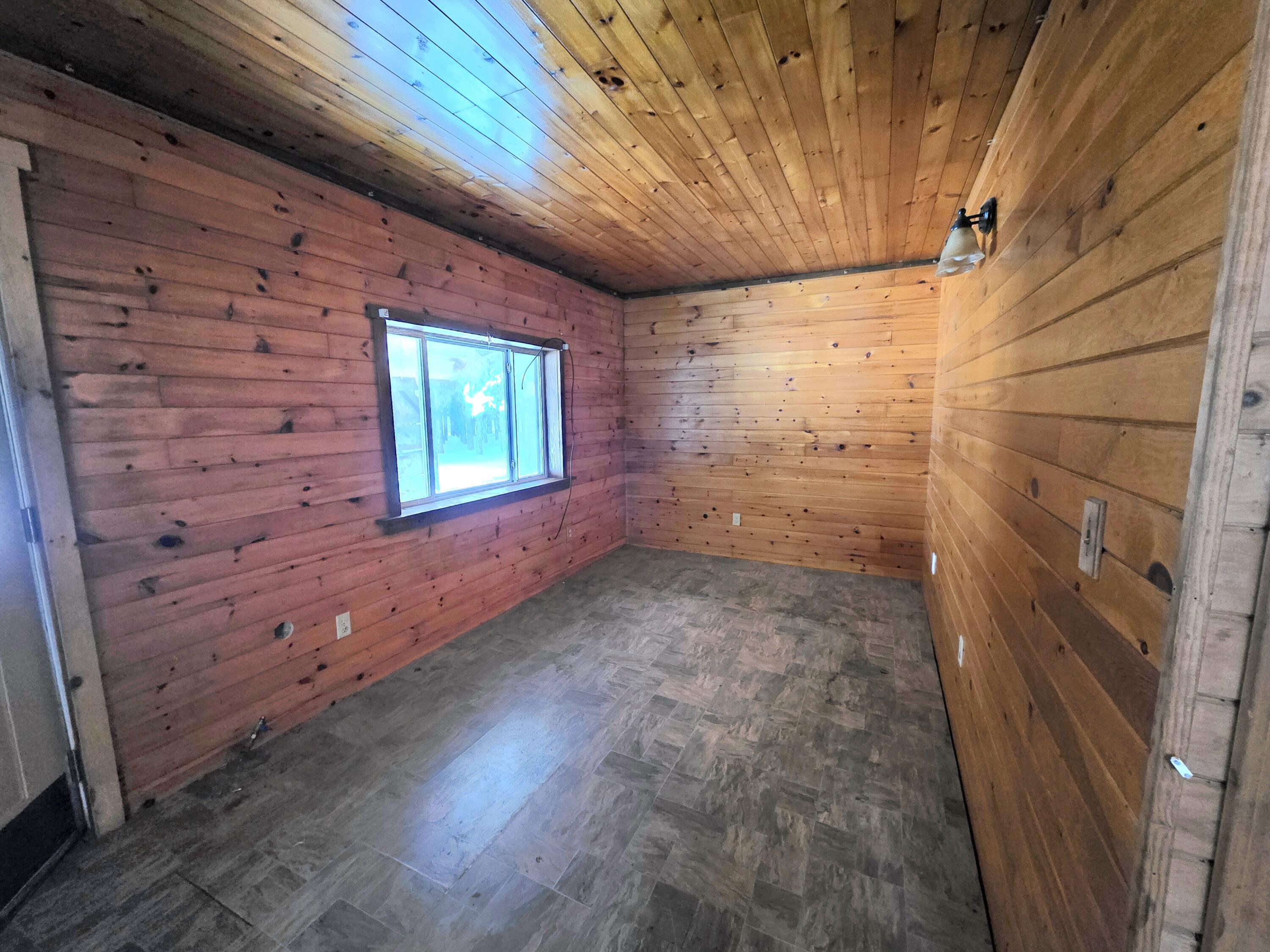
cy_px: 476
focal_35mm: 13
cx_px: 635
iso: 1000
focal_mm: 2.2
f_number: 1.9
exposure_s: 1/30
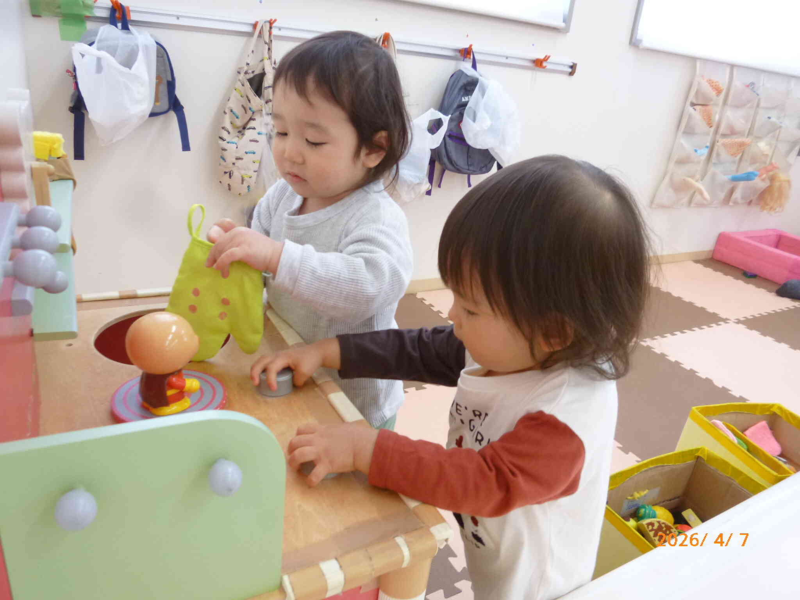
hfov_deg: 71.6
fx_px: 555
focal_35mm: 24
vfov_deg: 56.8
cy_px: 300
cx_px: 400
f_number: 2.5
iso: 200
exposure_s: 1/60
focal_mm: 4.3
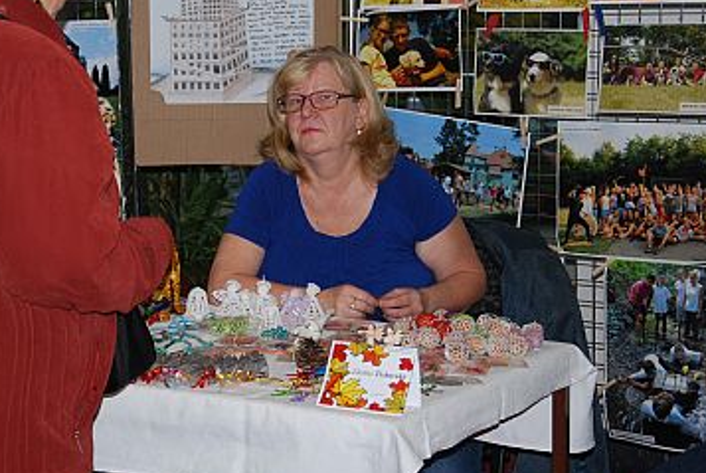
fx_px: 1905
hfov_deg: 21.0
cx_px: 261
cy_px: 200
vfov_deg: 14.1
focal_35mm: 97
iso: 200
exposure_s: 1/60
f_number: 4.8
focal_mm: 42
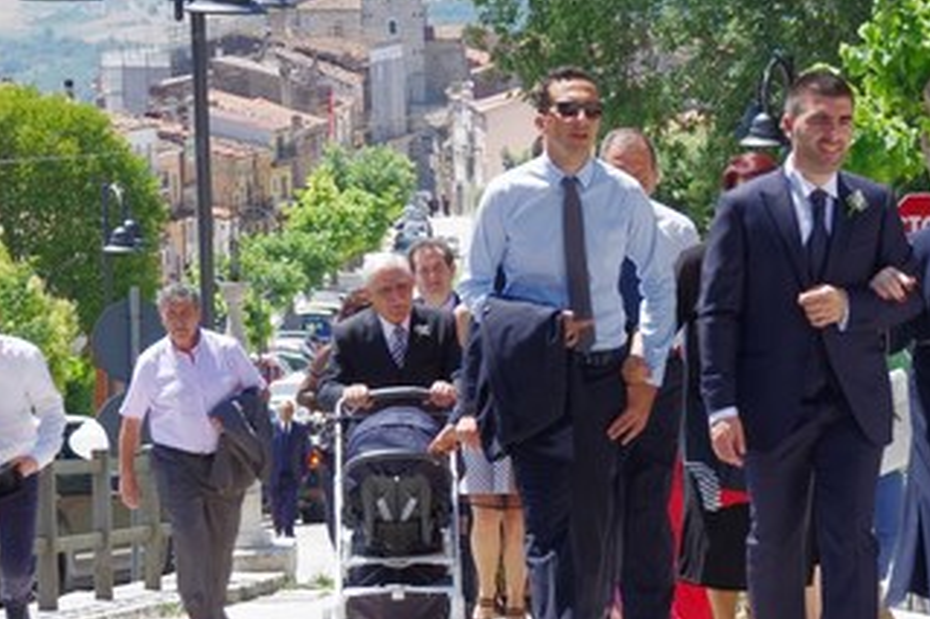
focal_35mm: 206
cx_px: 578
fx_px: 5319
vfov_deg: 6.7
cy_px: 295
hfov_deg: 10.0
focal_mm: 88
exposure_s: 1/250
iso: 400
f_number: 8
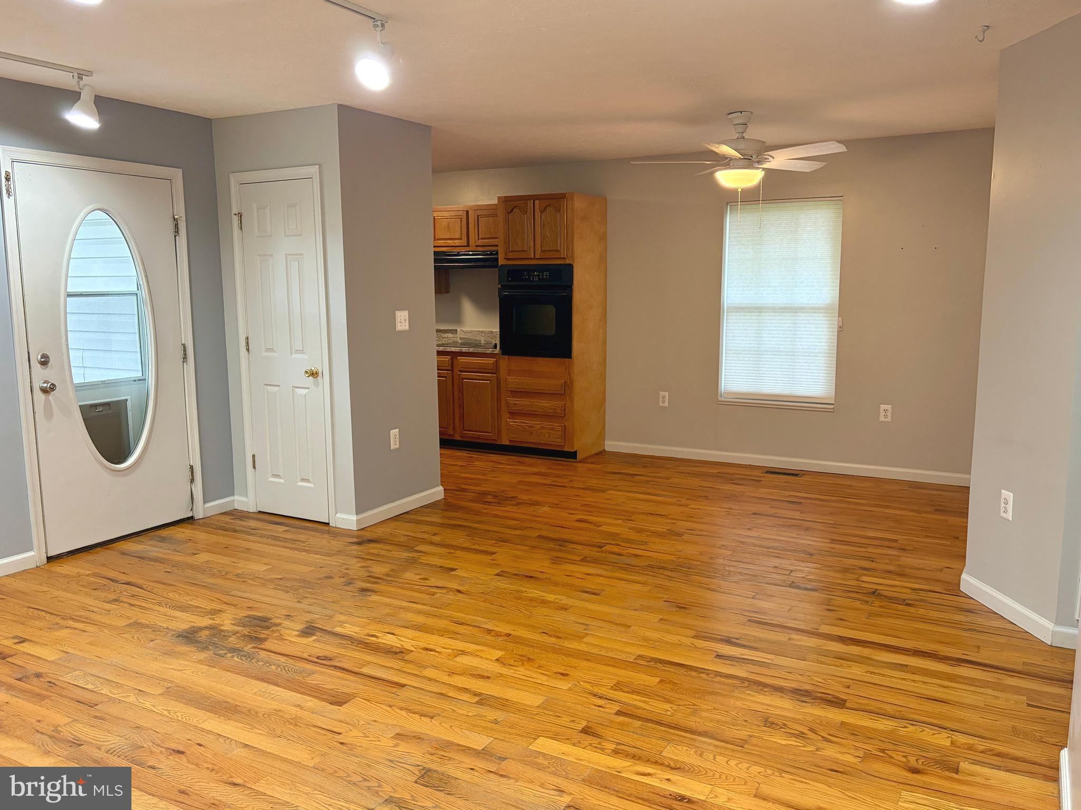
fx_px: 812
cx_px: 540
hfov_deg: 67.3
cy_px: 405
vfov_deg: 53.0
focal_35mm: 26
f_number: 1.6
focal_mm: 5.96
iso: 160
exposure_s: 1/120
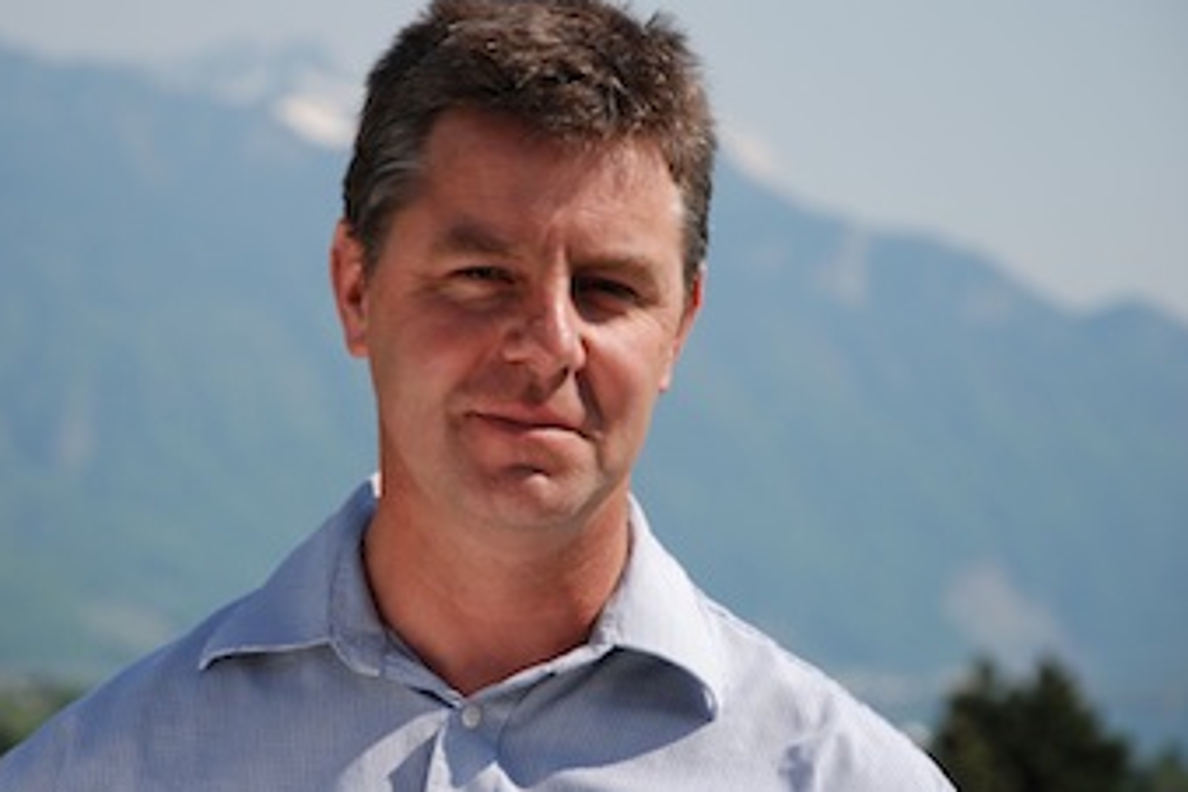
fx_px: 5563
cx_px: 519
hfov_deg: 12.2
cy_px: 329
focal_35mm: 169
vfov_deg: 8.1
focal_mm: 95
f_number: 5.6
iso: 200
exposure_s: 1/1000
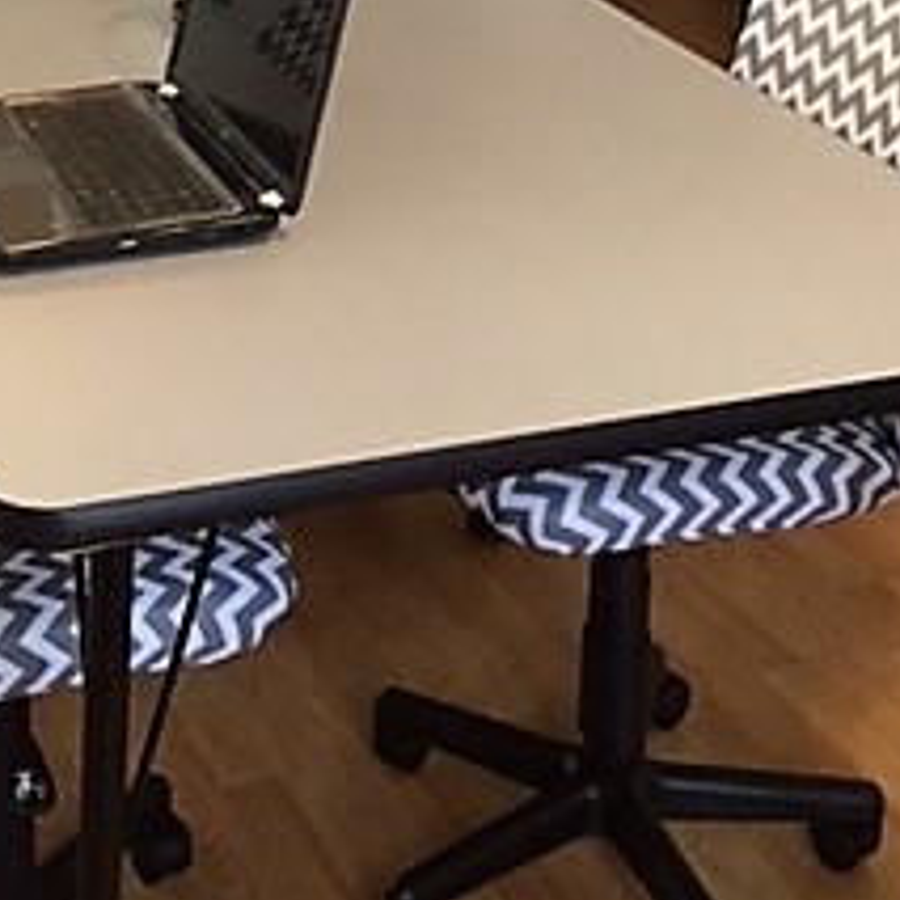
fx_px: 2265
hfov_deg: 22.5
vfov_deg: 19.7
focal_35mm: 77
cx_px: 380
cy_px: -418
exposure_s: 1/30
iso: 125
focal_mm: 4.15
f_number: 2.2
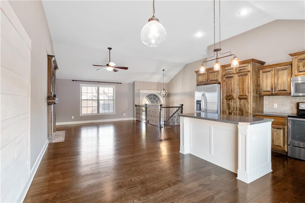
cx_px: 152
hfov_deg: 96.8
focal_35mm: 16
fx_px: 136
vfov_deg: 73.7
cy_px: 102
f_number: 8
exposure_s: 1/3
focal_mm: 8
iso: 400
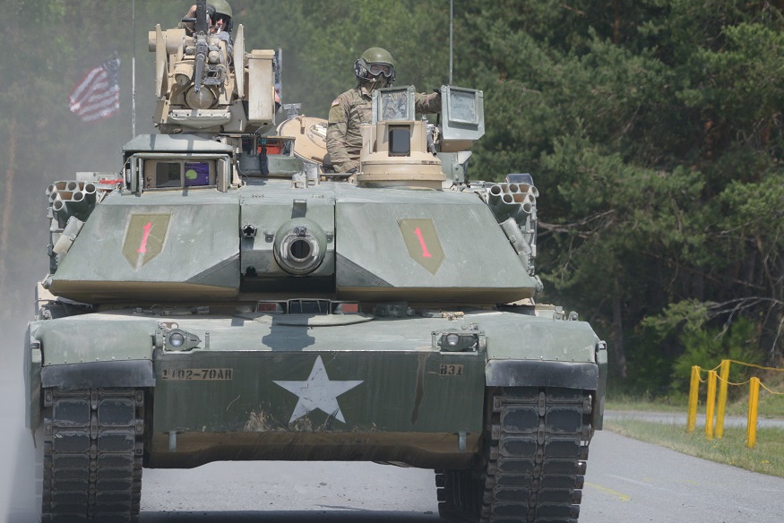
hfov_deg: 5.2
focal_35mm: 399
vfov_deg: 3.4
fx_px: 8692
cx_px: 352
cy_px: 222
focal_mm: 290
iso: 1000
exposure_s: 1/3200
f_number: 8
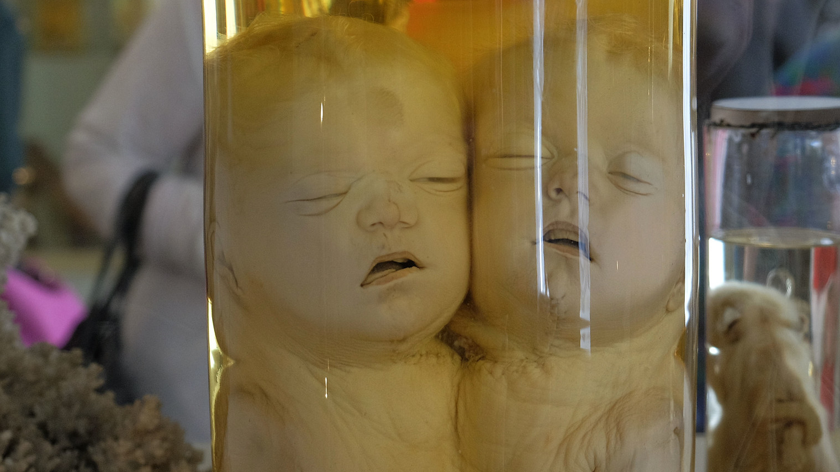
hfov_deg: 26.2
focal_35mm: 81
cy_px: 220
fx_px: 1804
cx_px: 482
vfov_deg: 14.9
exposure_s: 1/60
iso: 1250
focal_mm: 32.9
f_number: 4
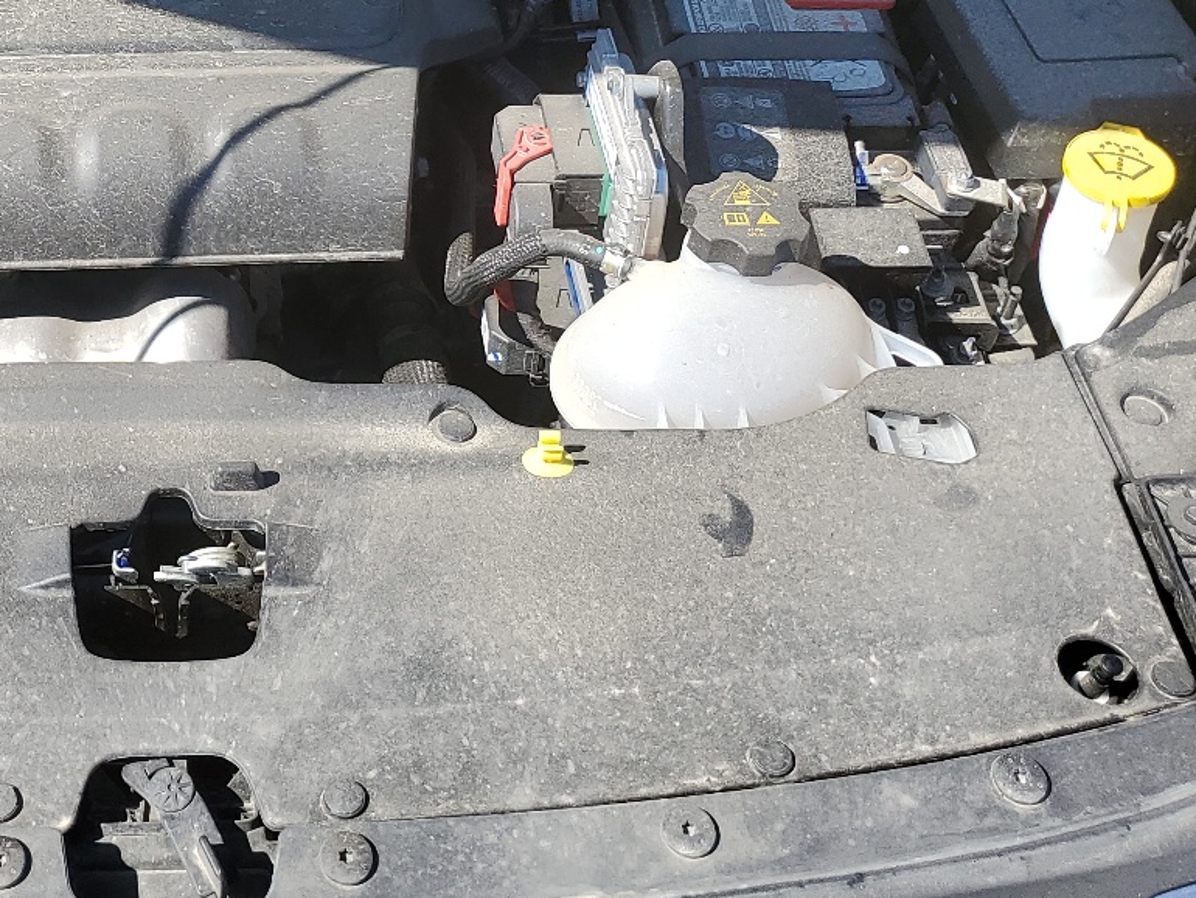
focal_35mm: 54
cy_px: 75
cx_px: 211
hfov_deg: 34.3
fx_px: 1866
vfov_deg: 26.1
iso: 50
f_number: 1.5
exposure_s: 1/1667
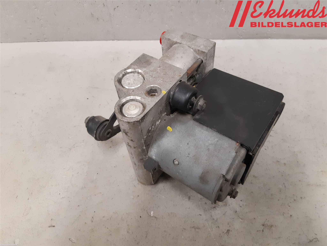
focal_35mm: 26
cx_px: 164
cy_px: 123
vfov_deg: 53.1
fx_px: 246
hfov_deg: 67.3
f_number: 1.7
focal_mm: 3.93
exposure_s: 1/50
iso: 250
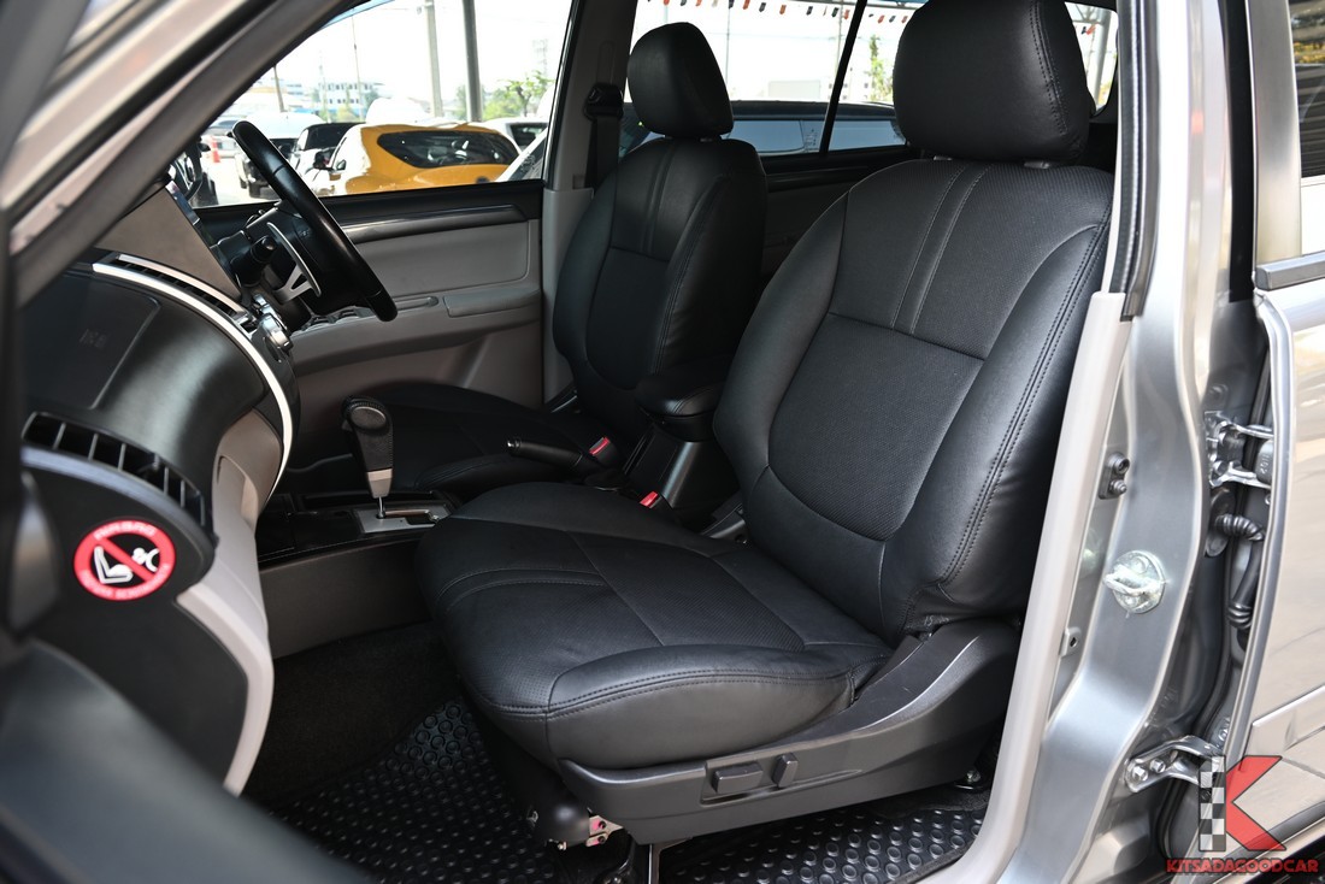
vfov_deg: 53.2
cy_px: 442
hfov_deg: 73.7
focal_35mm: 24
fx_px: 884
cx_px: 662
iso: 200
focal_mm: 24
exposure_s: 1/30
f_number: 5.6
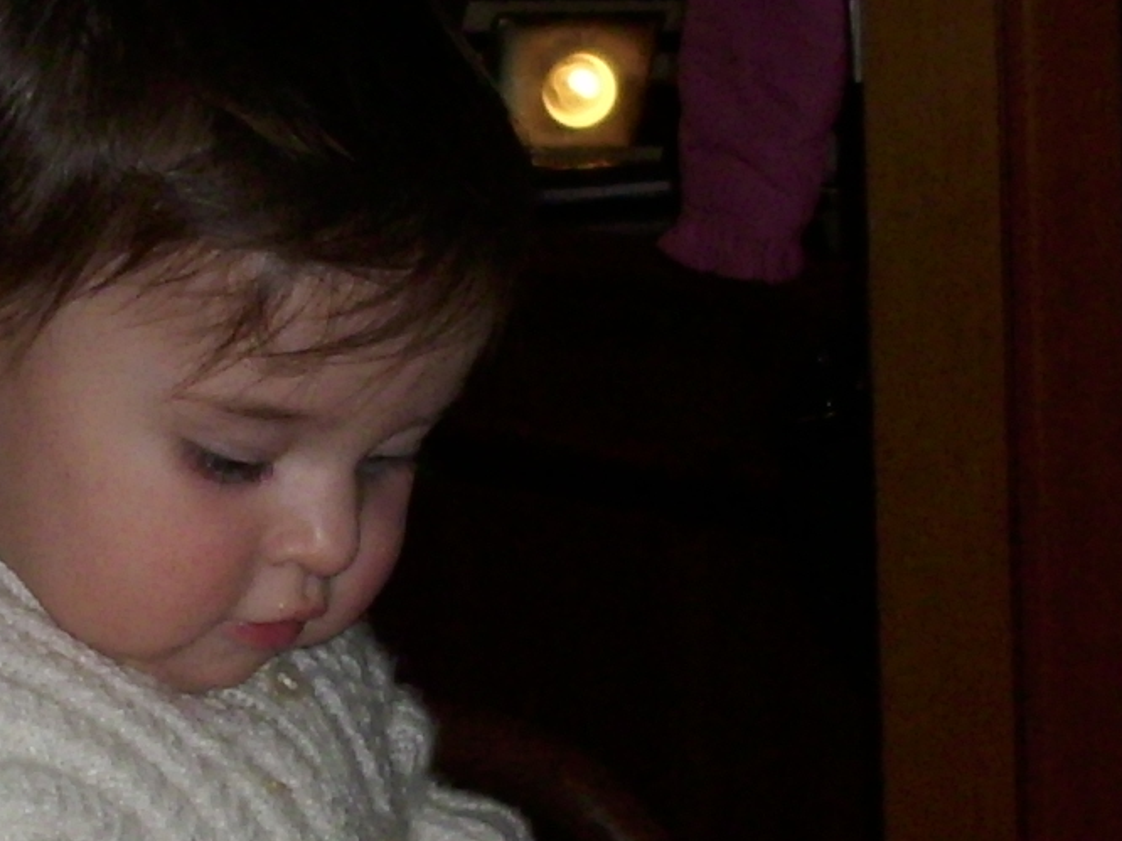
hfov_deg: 13.0
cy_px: 443
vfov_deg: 9.8
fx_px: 4925
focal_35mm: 152
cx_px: 512
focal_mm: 6.2
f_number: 2.8
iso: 50
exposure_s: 1/60
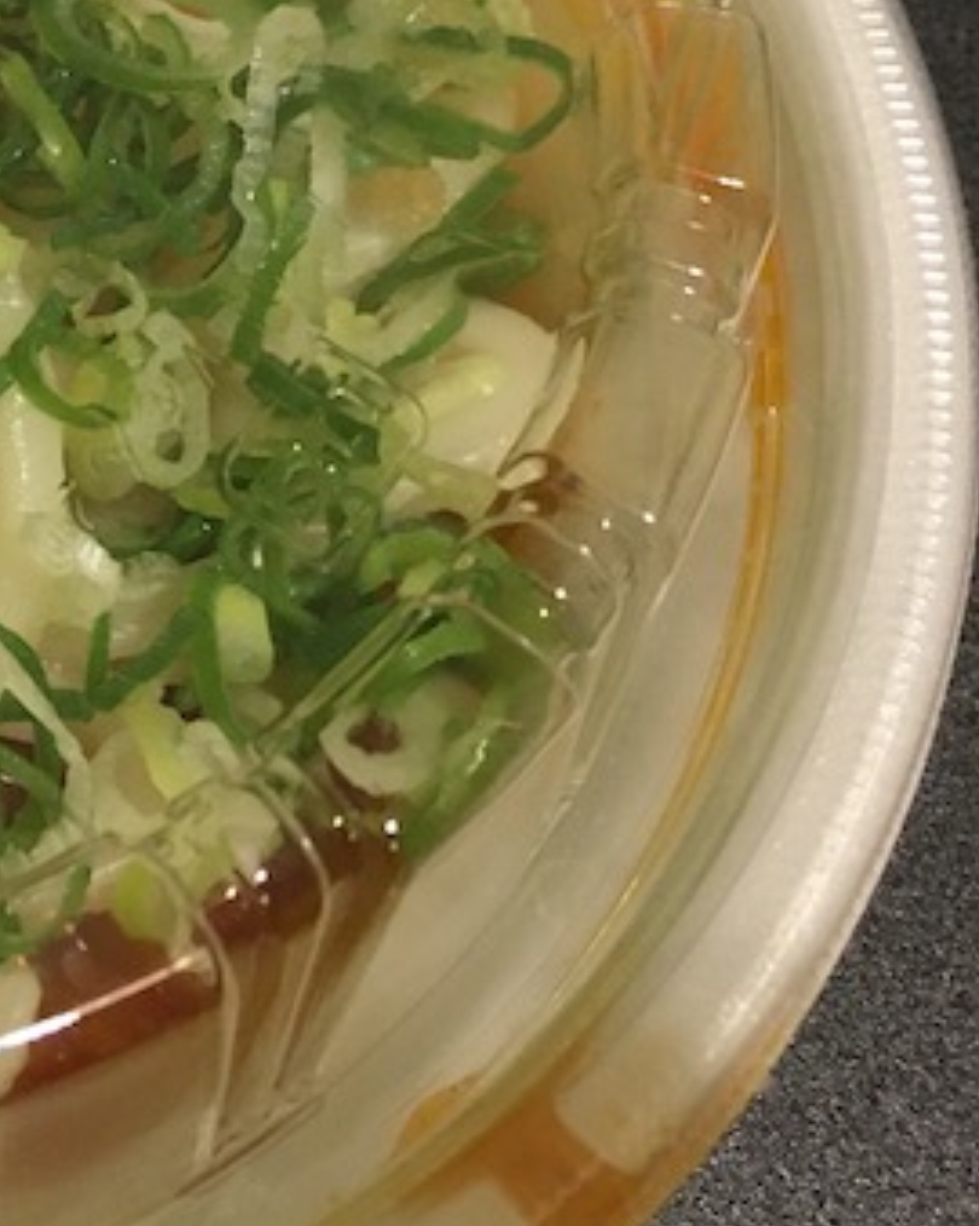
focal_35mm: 67
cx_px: -464
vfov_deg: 27.9
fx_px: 2429
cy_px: 301
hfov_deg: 19.9
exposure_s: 1/30
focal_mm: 4.15
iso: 200
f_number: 2.2
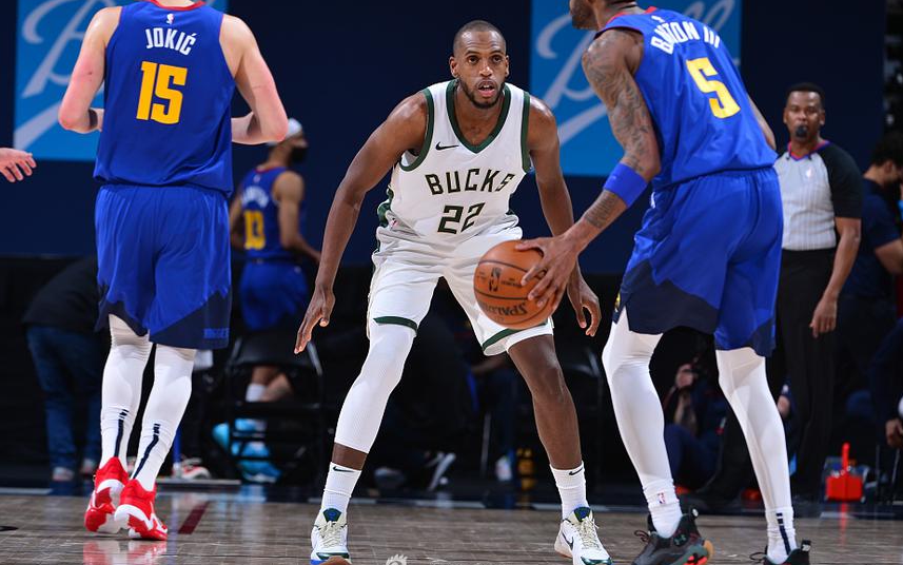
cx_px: 449
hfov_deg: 6.6
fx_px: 7778
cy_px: 264
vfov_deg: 4.2
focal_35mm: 316
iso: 200
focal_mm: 280
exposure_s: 1/250
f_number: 5.6
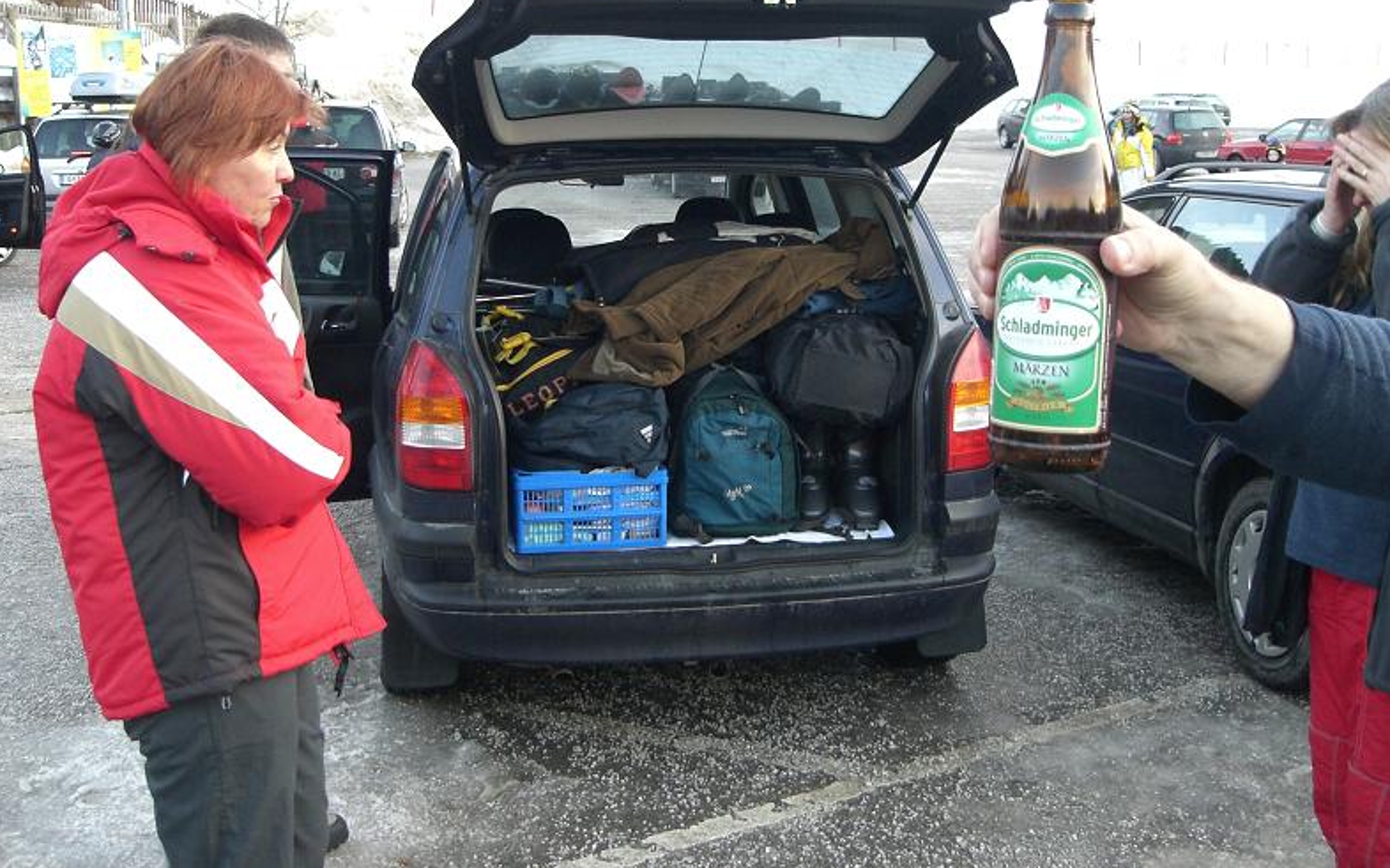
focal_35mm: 41
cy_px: 341
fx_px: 1553
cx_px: 702
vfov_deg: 31.1
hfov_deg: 48.2
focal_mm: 6.3
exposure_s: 1/60
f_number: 3.1
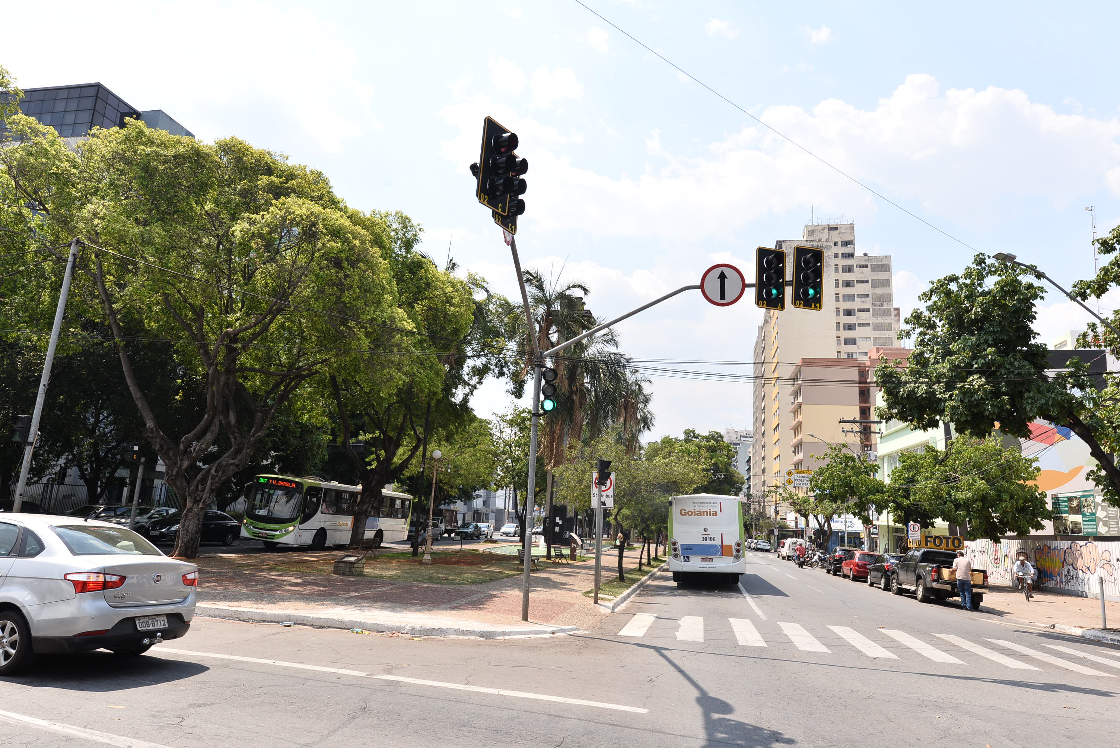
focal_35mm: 23
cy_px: 374
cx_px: 560
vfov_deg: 55.2
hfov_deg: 76.1
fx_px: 716
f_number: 10
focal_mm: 23
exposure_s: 1/250
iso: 200
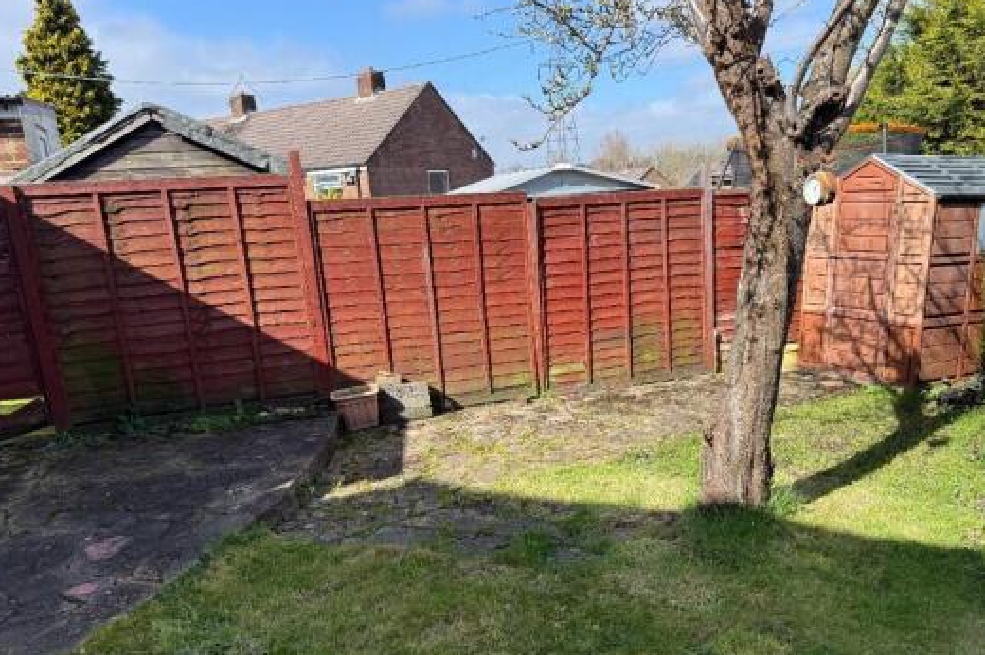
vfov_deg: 46.1
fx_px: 766
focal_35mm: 28
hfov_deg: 65.4
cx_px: 531
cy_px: 389
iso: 80
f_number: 1.78
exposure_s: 1/2053
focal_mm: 6.76
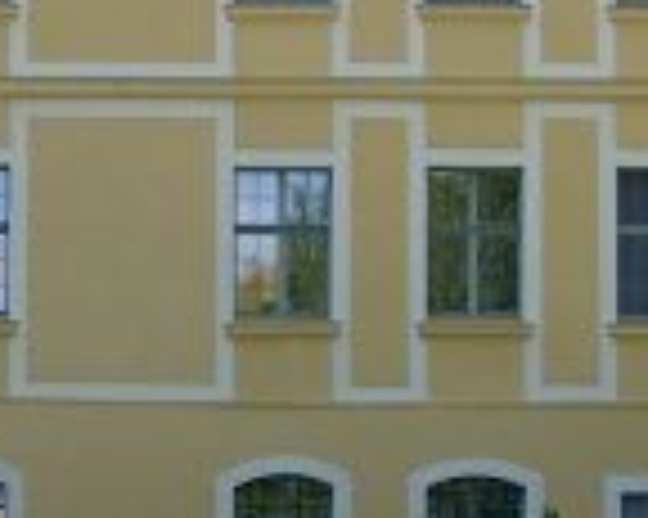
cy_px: 297
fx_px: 3526
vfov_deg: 8.4
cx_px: 4
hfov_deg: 10.4
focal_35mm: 184
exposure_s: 1/176
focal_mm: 7.13
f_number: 4
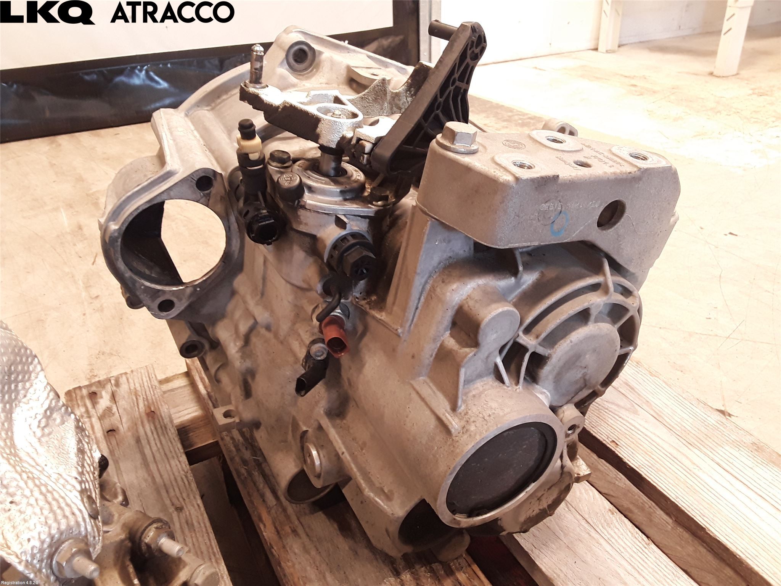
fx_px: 632
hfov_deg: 63.4
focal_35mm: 28
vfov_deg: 49.7
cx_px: 390
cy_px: 293
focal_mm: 2.91
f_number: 1.9
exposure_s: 1/20
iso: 100
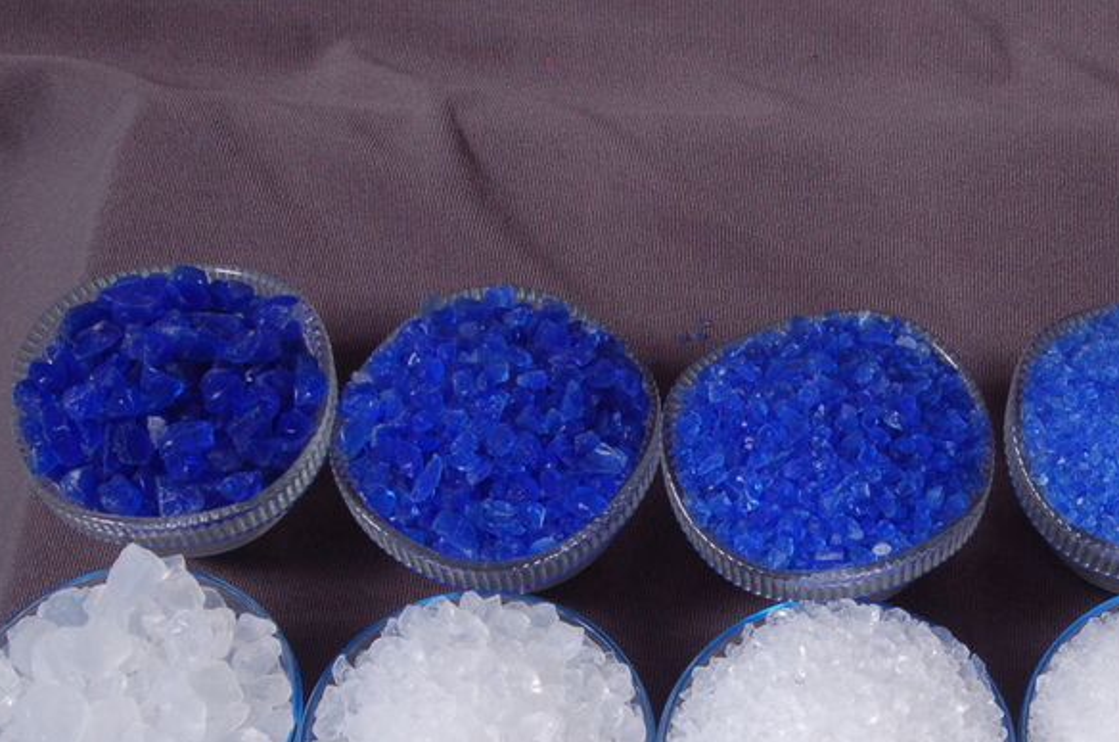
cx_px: 816
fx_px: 2788
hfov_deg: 22.5
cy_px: 601
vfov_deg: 15.1
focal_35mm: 90
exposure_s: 1/320
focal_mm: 35
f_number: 18
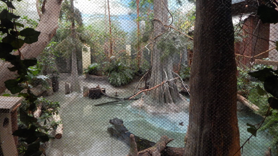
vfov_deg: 47.4
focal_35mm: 24
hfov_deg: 76.3
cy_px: 61
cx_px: 139
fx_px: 177
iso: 320
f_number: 3
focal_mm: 4
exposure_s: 1/30
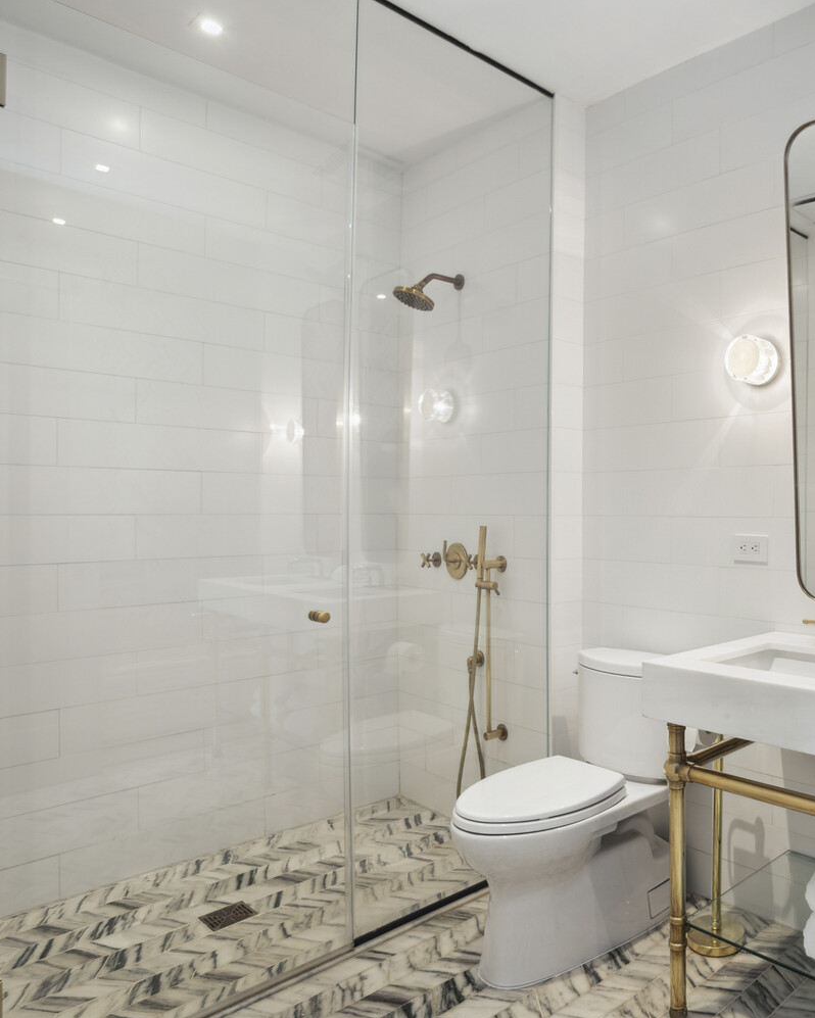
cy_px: 510
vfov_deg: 70.3
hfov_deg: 52.5
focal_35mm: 24
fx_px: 723
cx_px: 717
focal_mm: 17
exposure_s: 1.3
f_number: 8
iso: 100
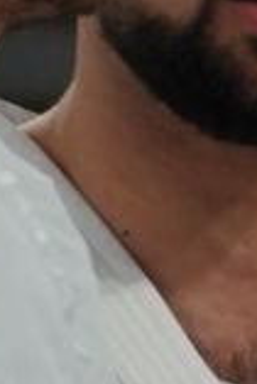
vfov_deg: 0.6
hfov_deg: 0.4
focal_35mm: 3441
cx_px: 445
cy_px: 152
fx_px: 36764
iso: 640
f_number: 2.8
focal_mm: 200
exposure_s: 1/500
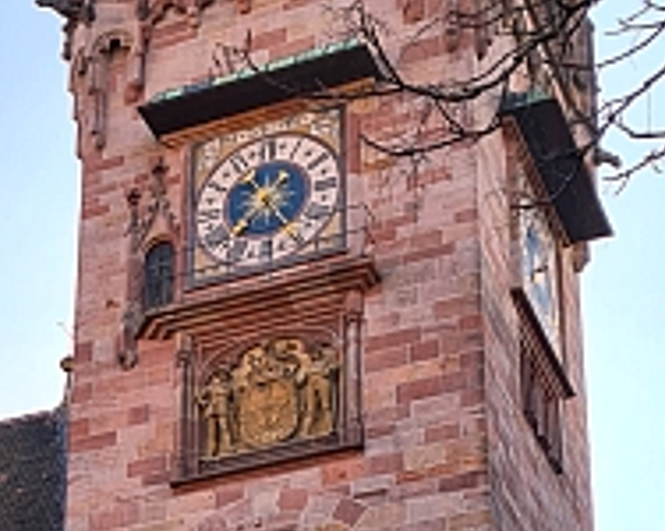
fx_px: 2123
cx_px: 53
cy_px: 680
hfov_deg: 17.5
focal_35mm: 108
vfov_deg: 13.7
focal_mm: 5.4
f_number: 1.8
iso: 50
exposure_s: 1/948
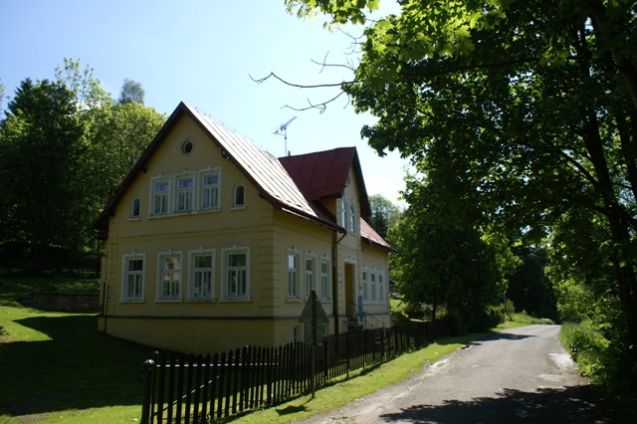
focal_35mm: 27
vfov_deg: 47.9
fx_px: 477
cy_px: 212
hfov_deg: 67.4
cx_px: 318
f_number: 5.6
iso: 100
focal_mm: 18
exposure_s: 1/500
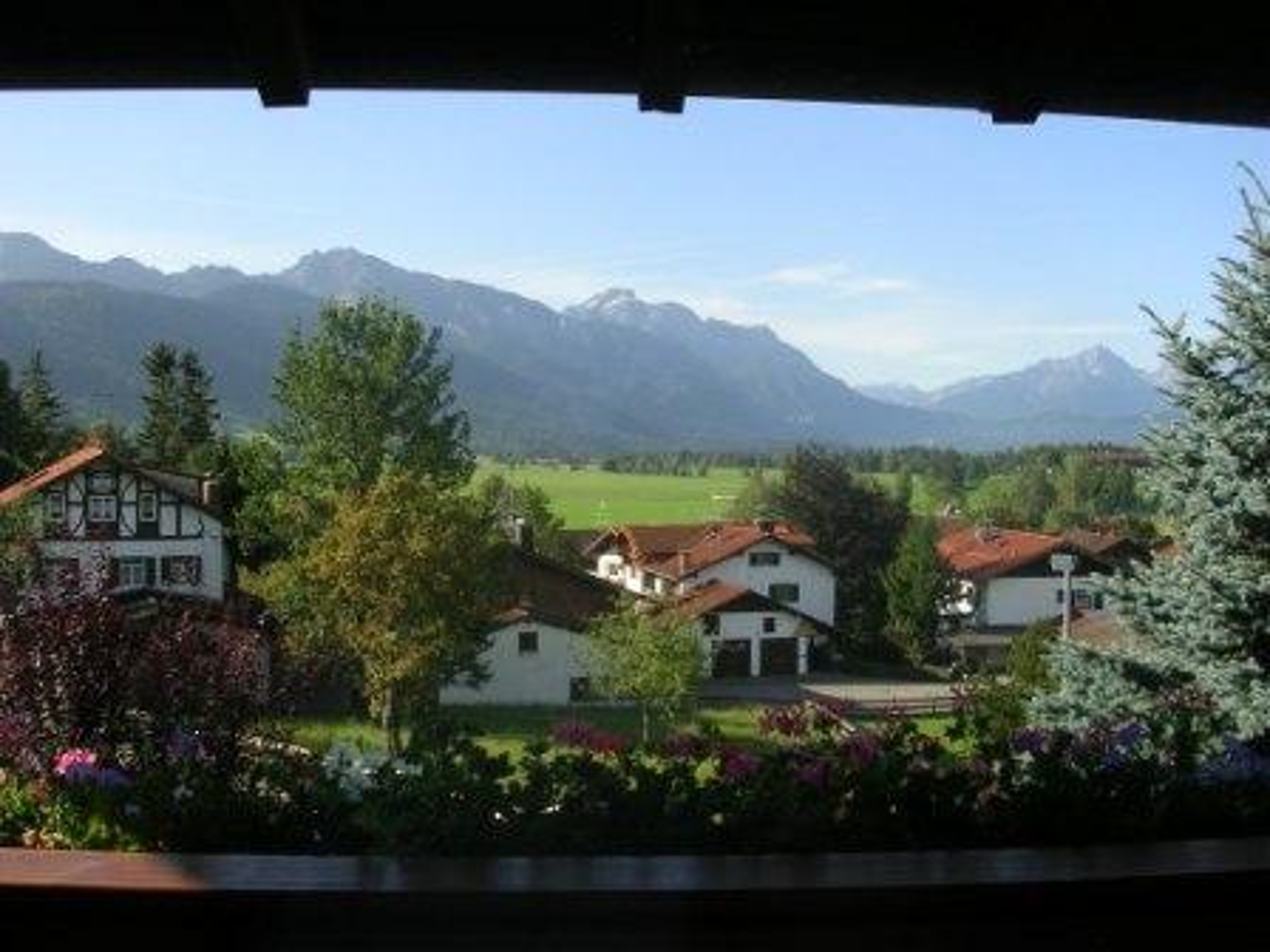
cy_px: 476
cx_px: 635
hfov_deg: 49.0
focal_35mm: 38
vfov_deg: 37.7
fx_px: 1394
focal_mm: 5.8
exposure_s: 1/165
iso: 50
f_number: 5.6
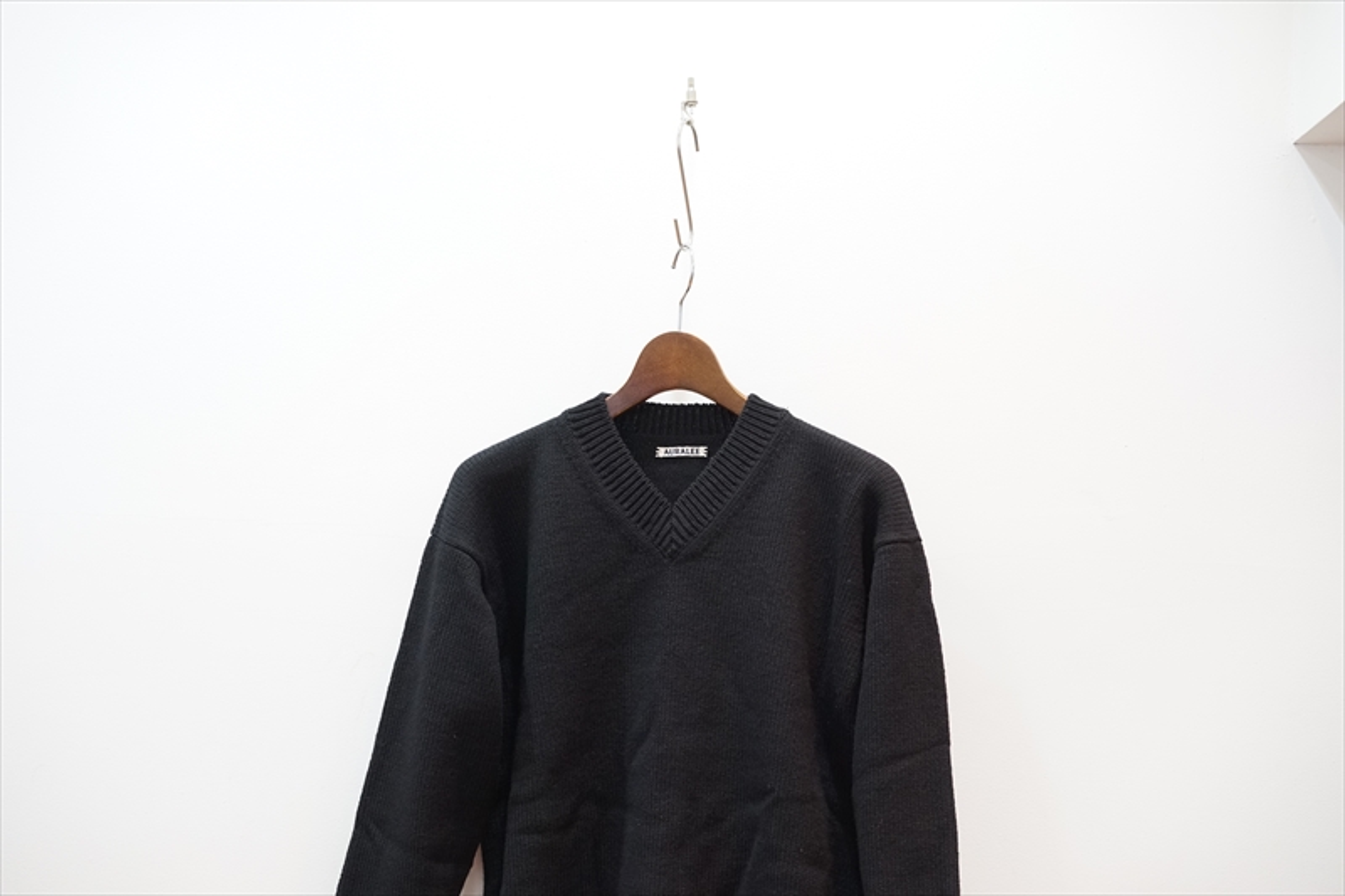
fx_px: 2054
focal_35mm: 55
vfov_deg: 24.6
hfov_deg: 36.3
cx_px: 672
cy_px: 448
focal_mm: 55
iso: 2000
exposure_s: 1/60
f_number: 4
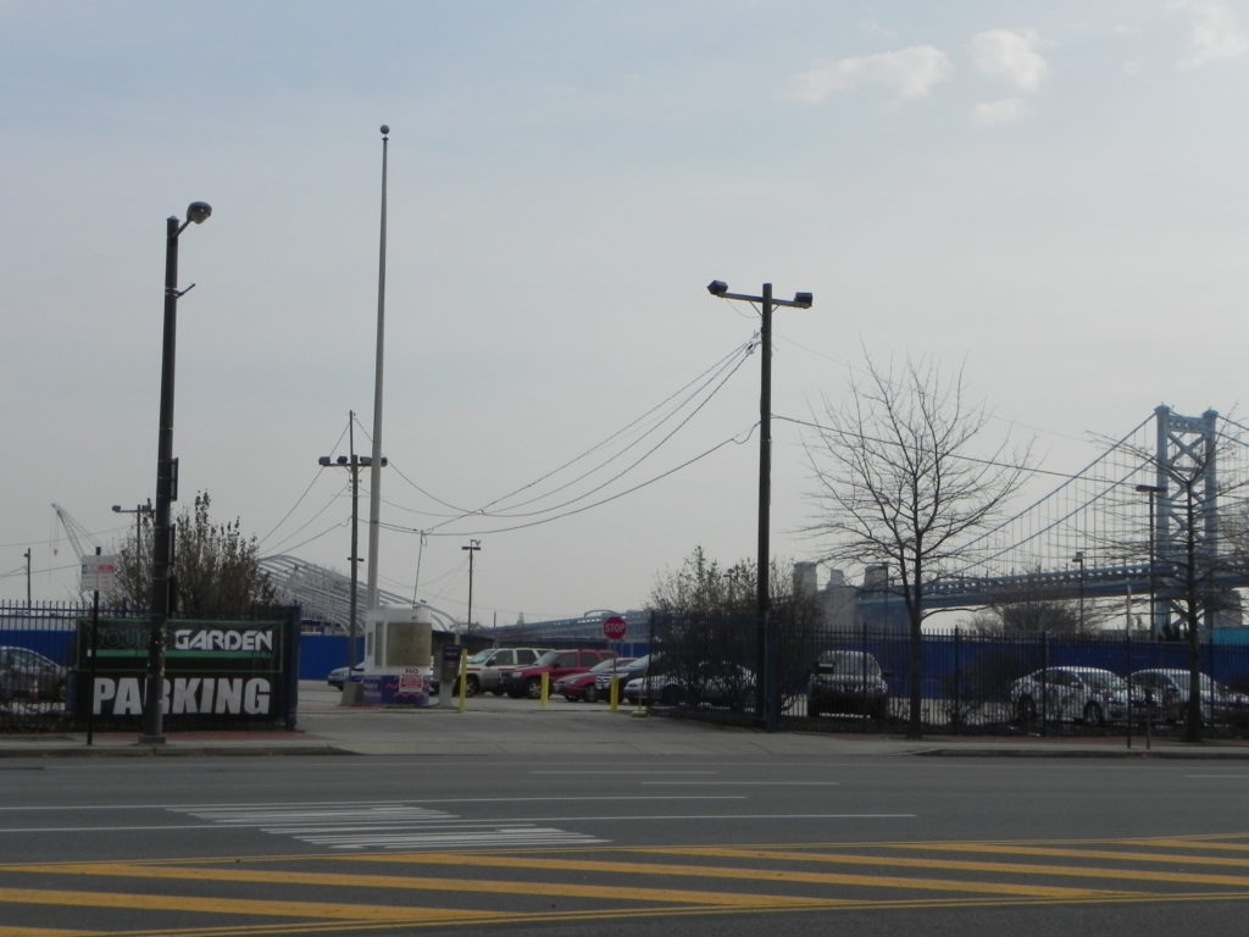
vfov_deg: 25.2
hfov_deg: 33.2
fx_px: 2093
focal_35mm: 58
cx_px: 624
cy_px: 468
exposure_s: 1/568
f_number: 8
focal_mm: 10.3
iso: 160
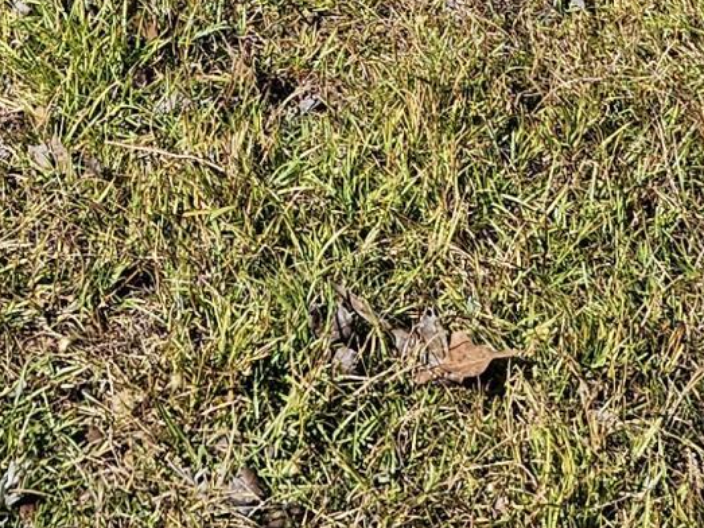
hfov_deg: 14.8
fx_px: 2684
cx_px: 57
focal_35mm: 132
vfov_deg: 9.5
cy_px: -905
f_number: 1.8
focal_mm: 5.4
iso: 25
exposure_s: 1/1410
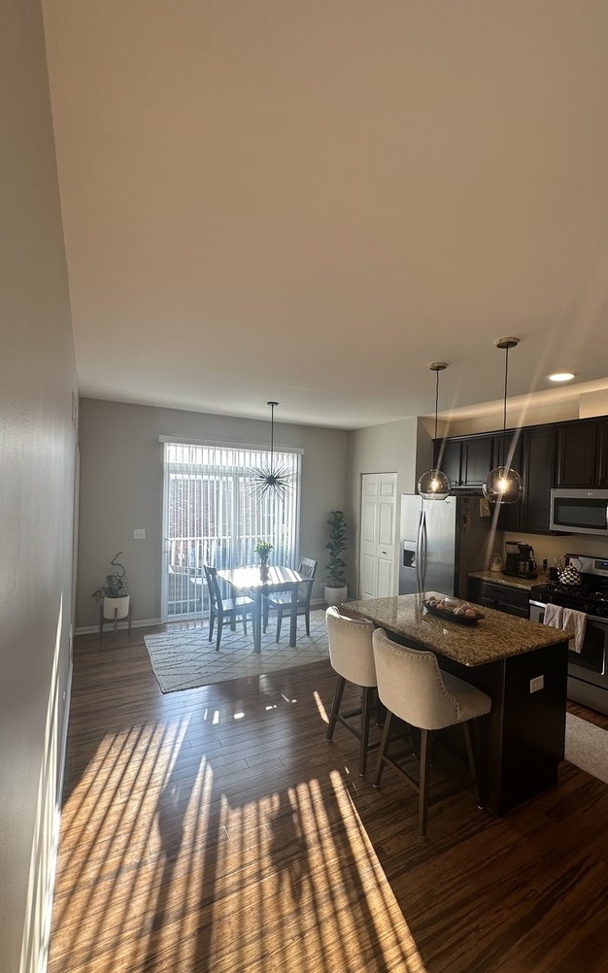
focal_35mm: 16
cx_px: 350
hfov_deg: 70.8
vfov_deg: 97.8
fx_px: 424
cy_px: 501
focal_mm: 2.22
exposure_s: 1/120
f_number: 2.2
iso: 50
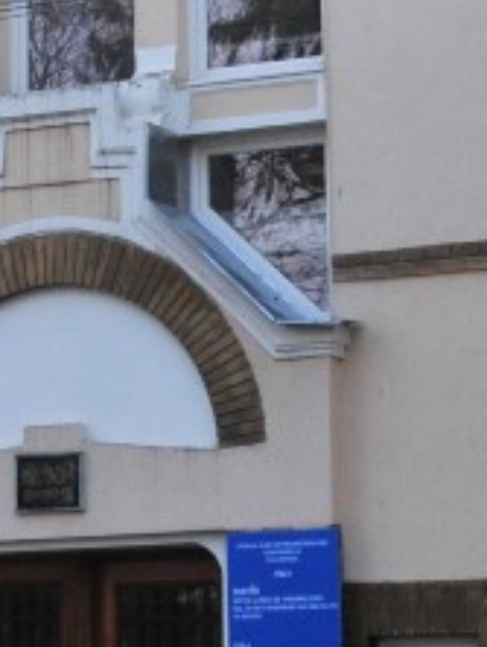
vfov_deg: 11.9
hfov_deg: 8.9
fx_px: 3089
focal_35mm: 165
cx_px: -58
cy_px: 160
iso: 400
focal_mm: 22
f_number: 9
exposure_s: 1/250
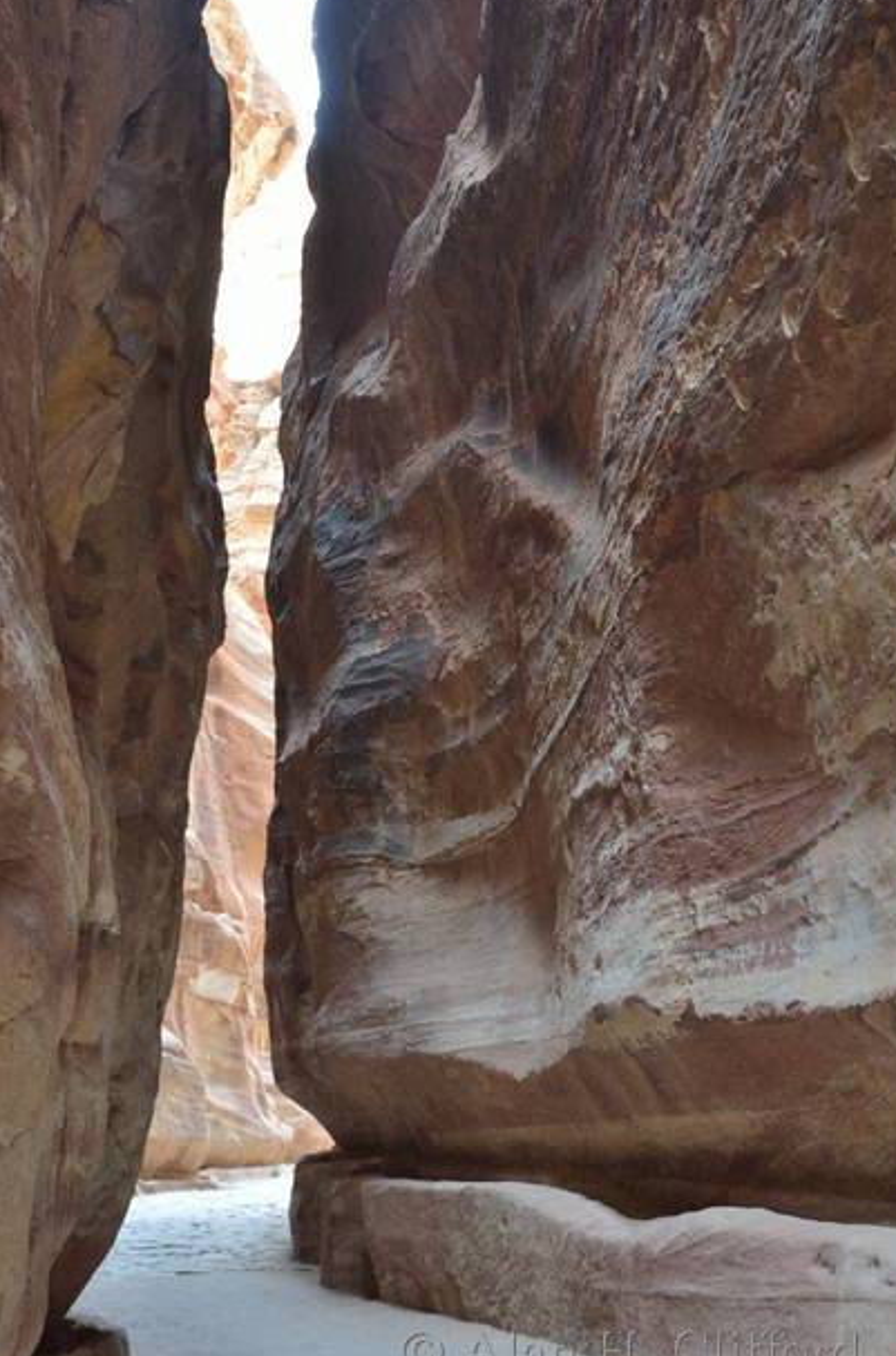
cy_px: 623
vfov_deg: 43.7
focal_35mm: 45
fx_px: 1691
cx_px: 406
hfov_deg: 29.7
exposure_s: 1/250
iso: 1250
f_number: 4
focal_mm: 26
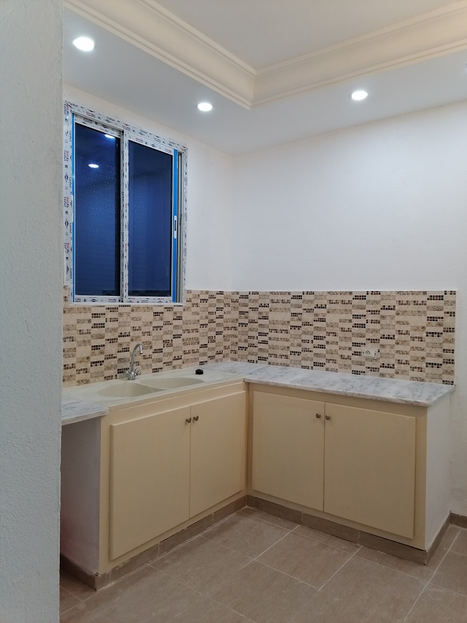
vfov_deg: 67.3
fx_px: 468
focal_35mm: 26
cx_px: 234
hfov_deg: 53.1
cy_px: 312
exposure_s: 1/33.3
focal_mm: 5.3
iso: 125
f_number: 1.8
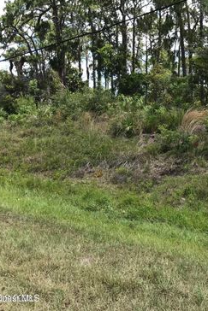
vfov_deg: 48.4
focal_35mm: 40
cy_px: 153
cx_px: 152
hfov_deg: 32.9
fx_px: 346
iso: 20
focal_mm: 3.99
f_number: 1.8
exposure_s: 1/847
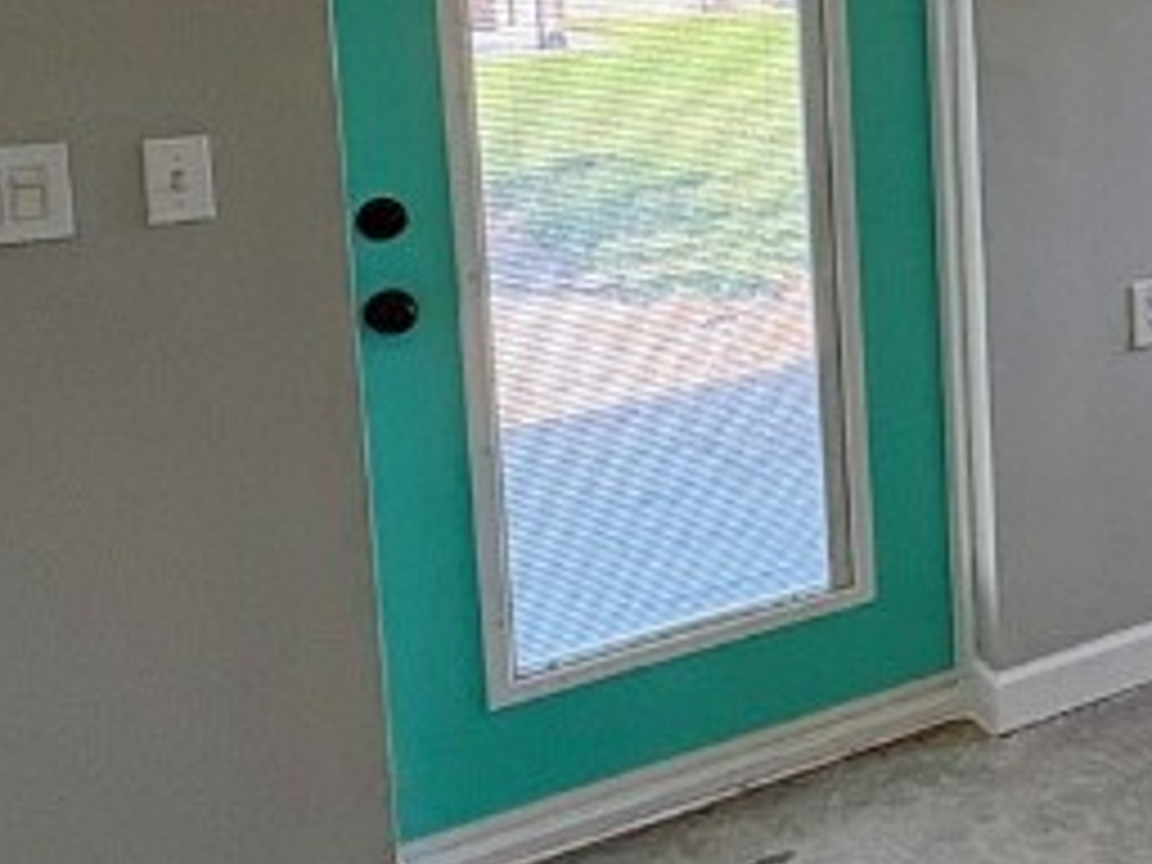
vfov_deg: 25.1
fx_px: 1864
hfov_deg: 27.1
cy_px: 45
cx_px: 1606
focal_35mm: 56
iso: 64
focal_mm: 2.22
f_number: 2.2
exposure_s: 1/120
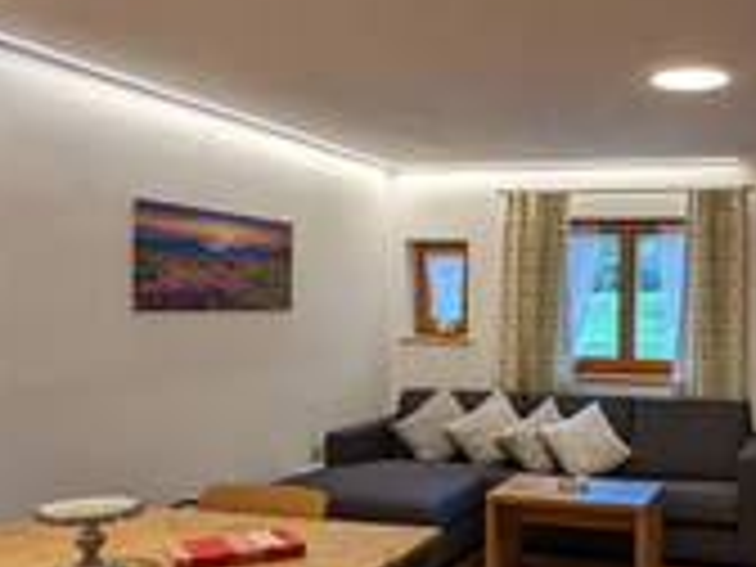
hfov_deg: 46.6
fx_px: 830
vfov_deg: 37.7
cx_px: 594
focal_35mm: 38
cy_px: 315
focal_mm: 2.35
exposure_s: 1/50
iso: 139
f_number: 2.2
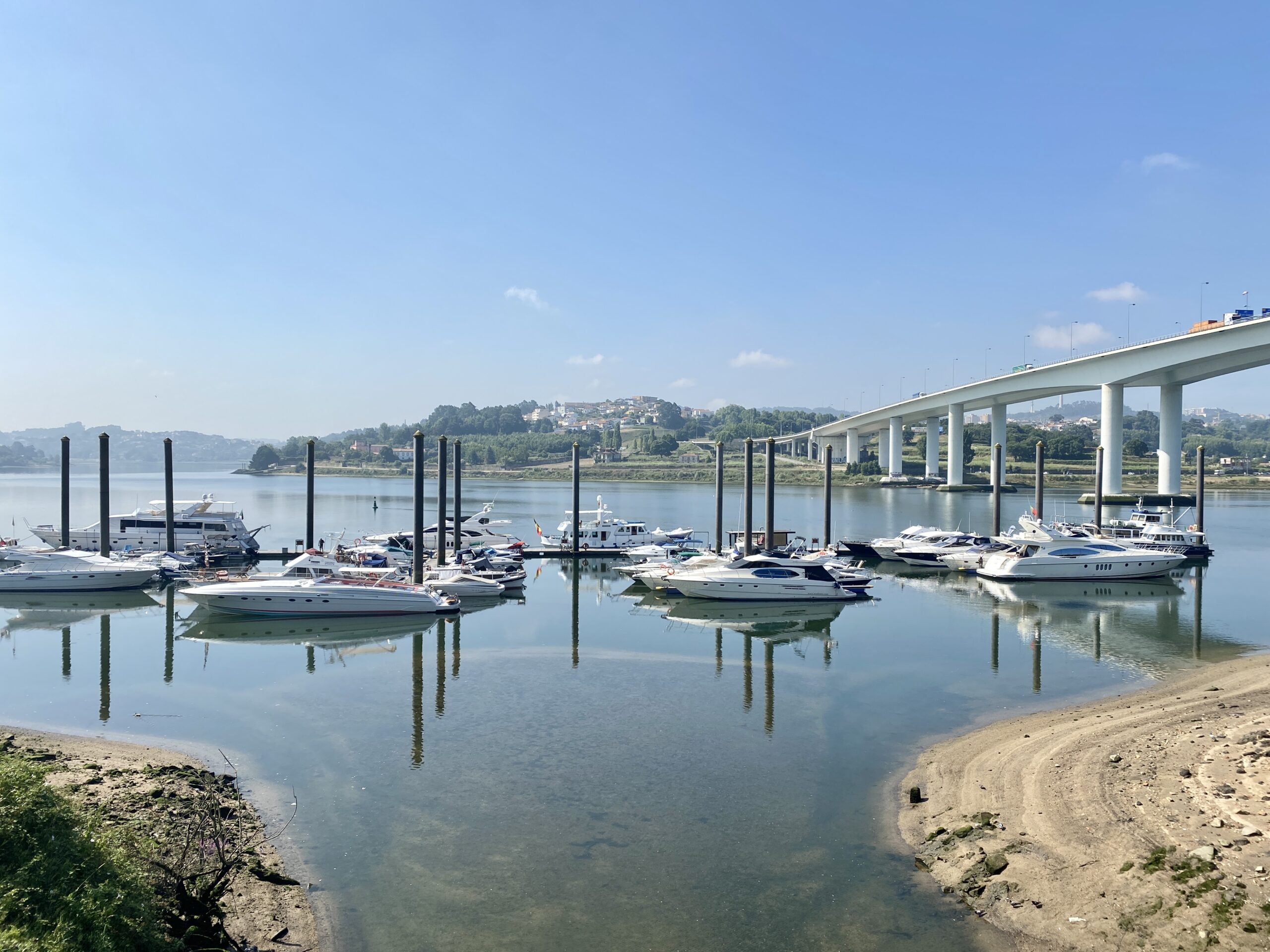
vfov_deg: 53.1
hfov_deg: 67.3
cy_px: 476
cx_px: 635
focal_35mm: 26
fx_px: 954
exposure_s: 1/3300
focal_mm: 4.25
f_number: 1.8
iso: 32
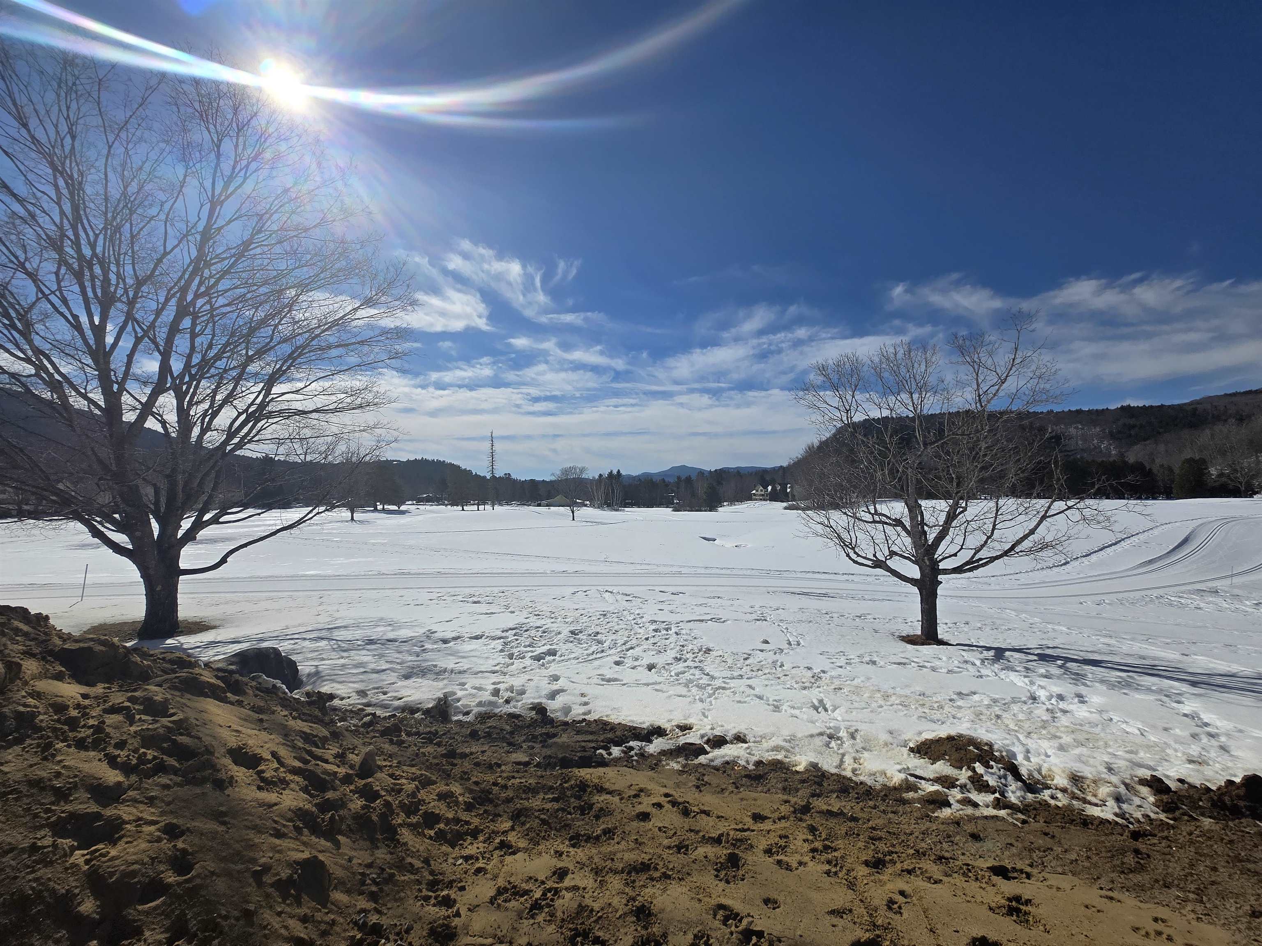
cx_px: 631
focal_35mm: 13
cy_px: 473
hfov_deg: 106.2
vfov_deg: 89.9
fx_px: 474
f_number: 2.2
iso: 25
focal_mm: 1.7
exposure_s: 1/3579
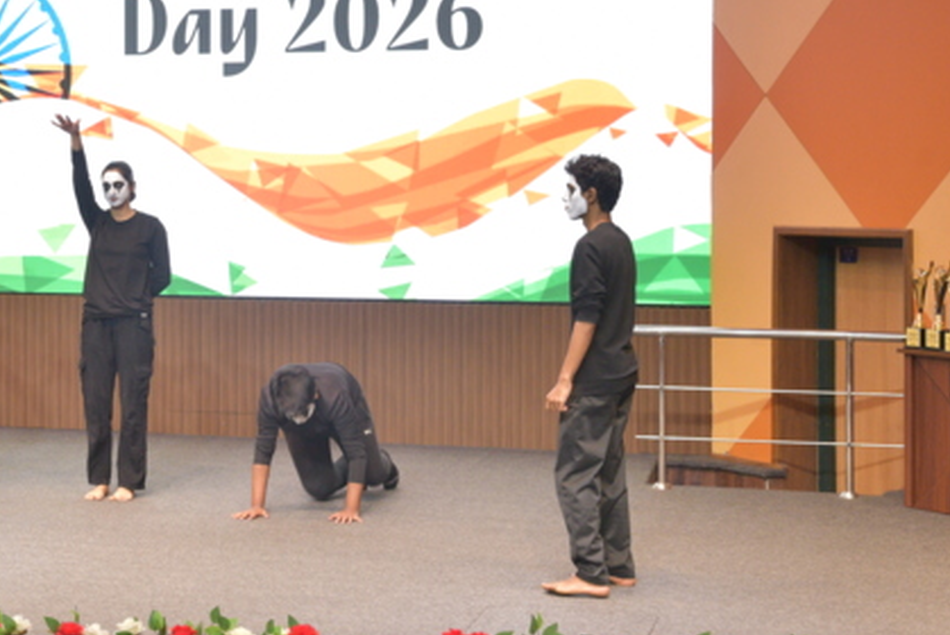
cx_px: 197
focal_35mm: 84
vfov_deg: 16.2
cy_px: 197
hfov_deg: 23.8
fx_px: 2218
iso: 2000
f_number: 5.6
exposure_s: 1/50
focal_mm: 44
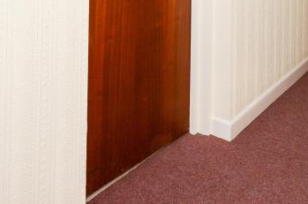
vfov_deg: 25.1
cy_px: -79
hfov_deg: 44.2
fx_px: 376
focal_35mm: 44
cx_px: 194
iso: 640
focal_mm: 10
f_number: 14
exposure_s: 1/250
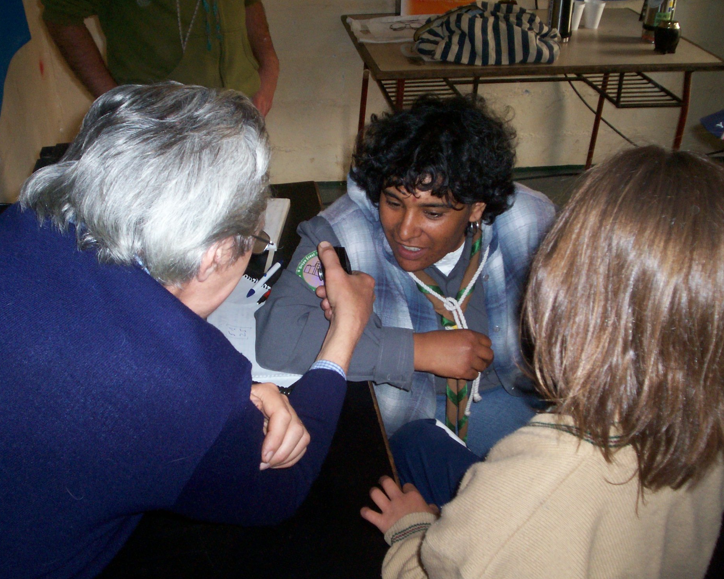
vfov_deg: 39.2
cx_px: 375
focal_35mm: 38
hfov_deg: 47.9
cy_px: 287
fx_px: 814
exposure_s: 1/64
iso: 140
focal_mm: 5.9
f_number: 4.5
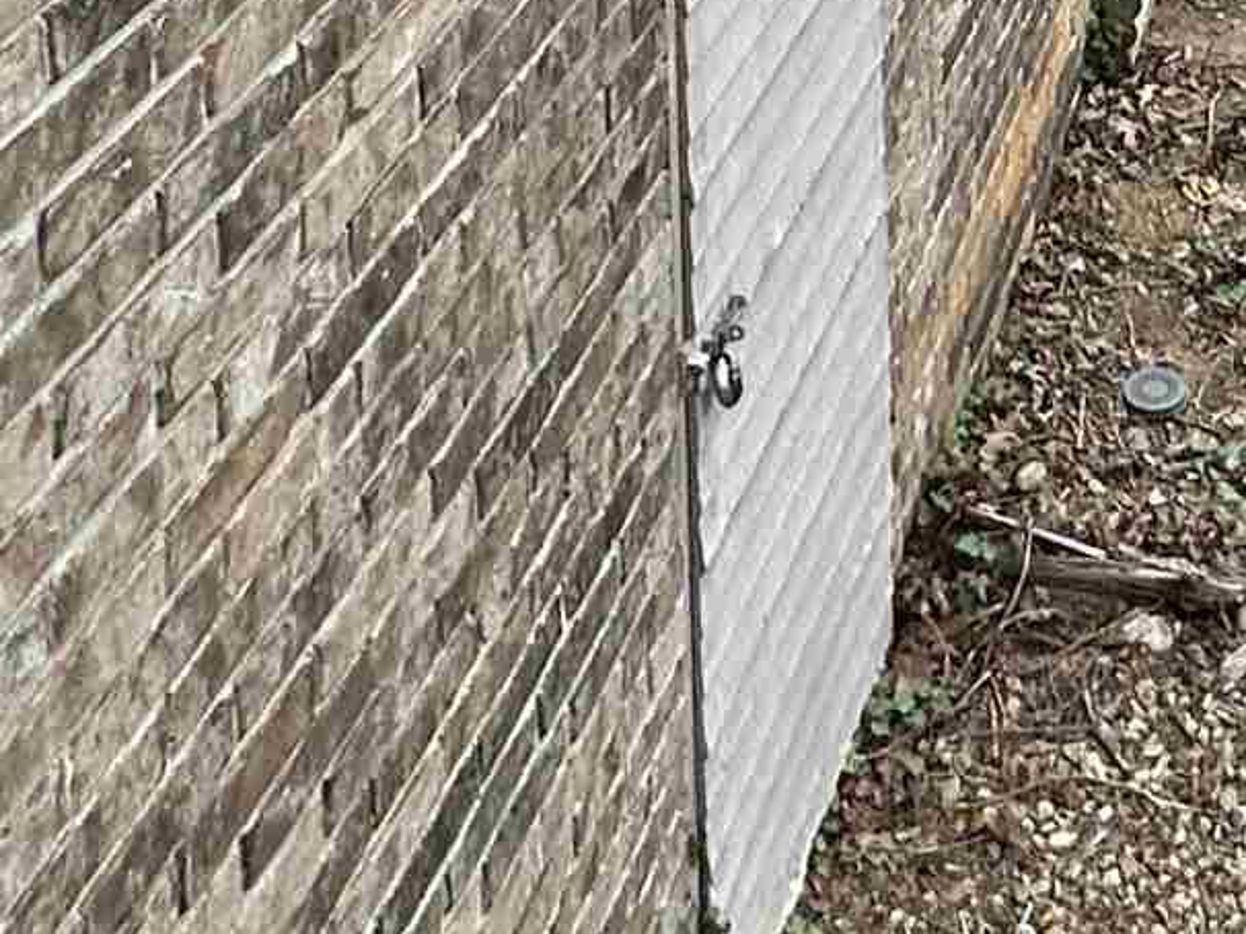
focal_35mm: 71
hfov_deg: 24.5
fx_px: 2555
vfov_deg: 15.4
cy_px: -1068
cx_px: 1546
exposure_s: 1/117
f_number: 2.2
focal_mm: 2.22
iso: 40
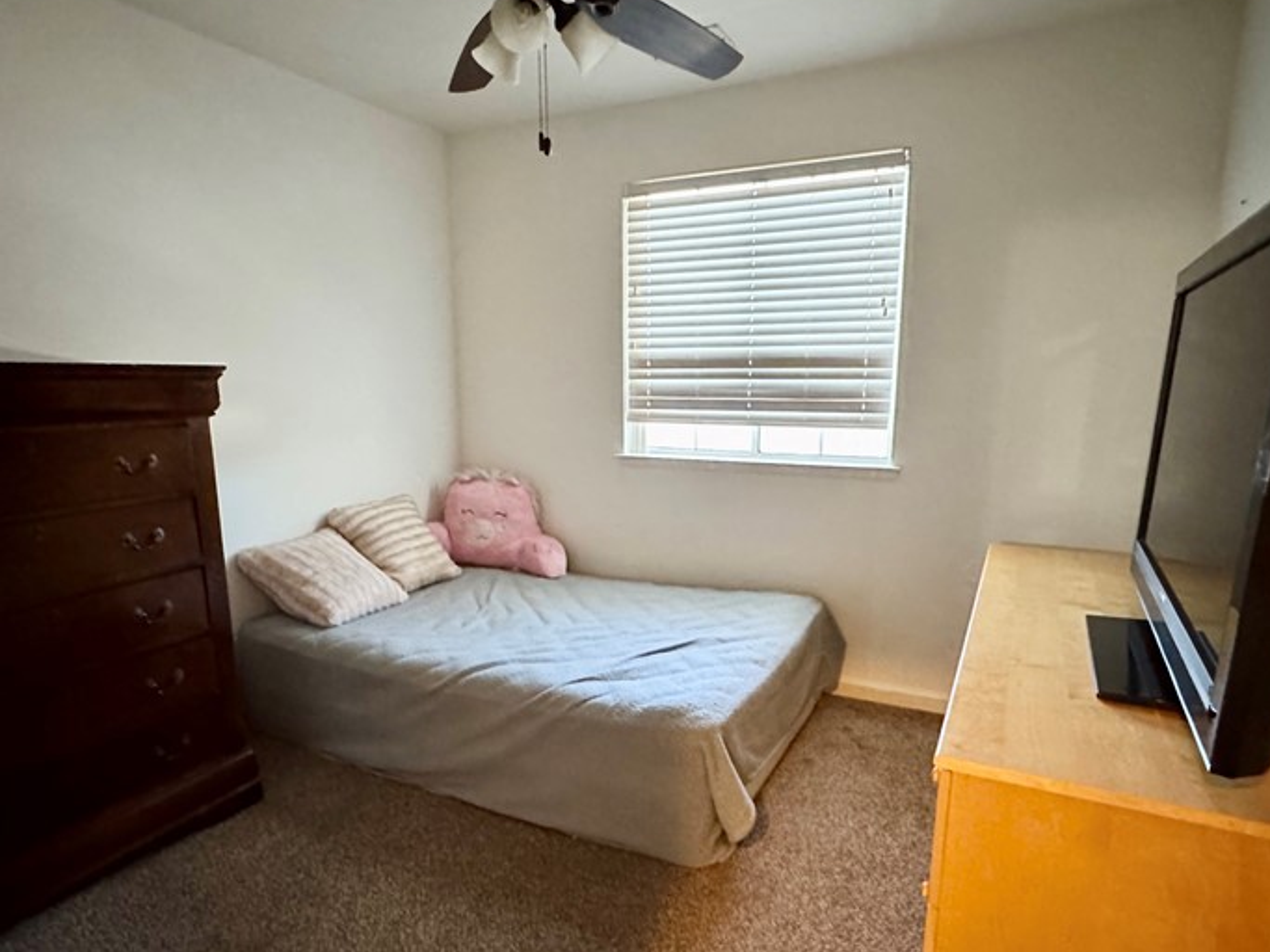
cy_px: 537
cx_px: 640
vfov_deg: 63.2
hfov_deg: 79.0
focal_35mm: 21
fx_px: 770
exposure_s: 1/40
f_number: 2.2
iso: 1000
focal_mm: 2.22
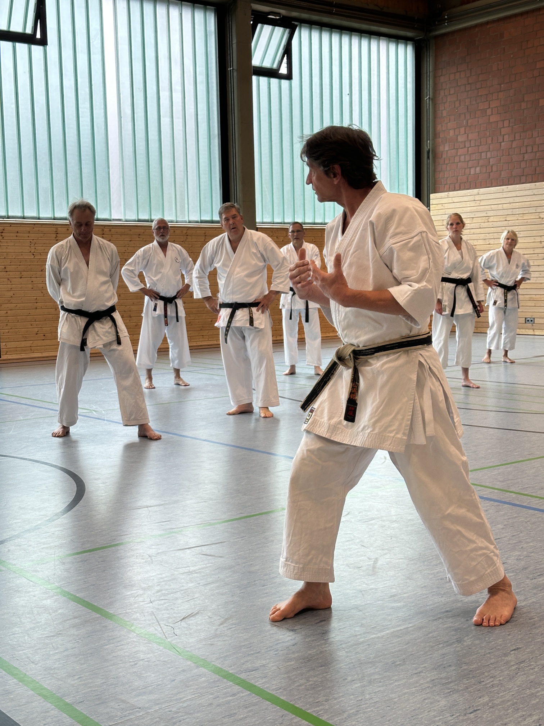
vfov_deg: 39.7
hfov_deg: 30.3
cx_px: 272
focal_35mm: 48
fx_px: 1006
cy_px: 363
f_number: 1.78
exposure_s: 1/210
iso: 64
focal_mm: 6.86
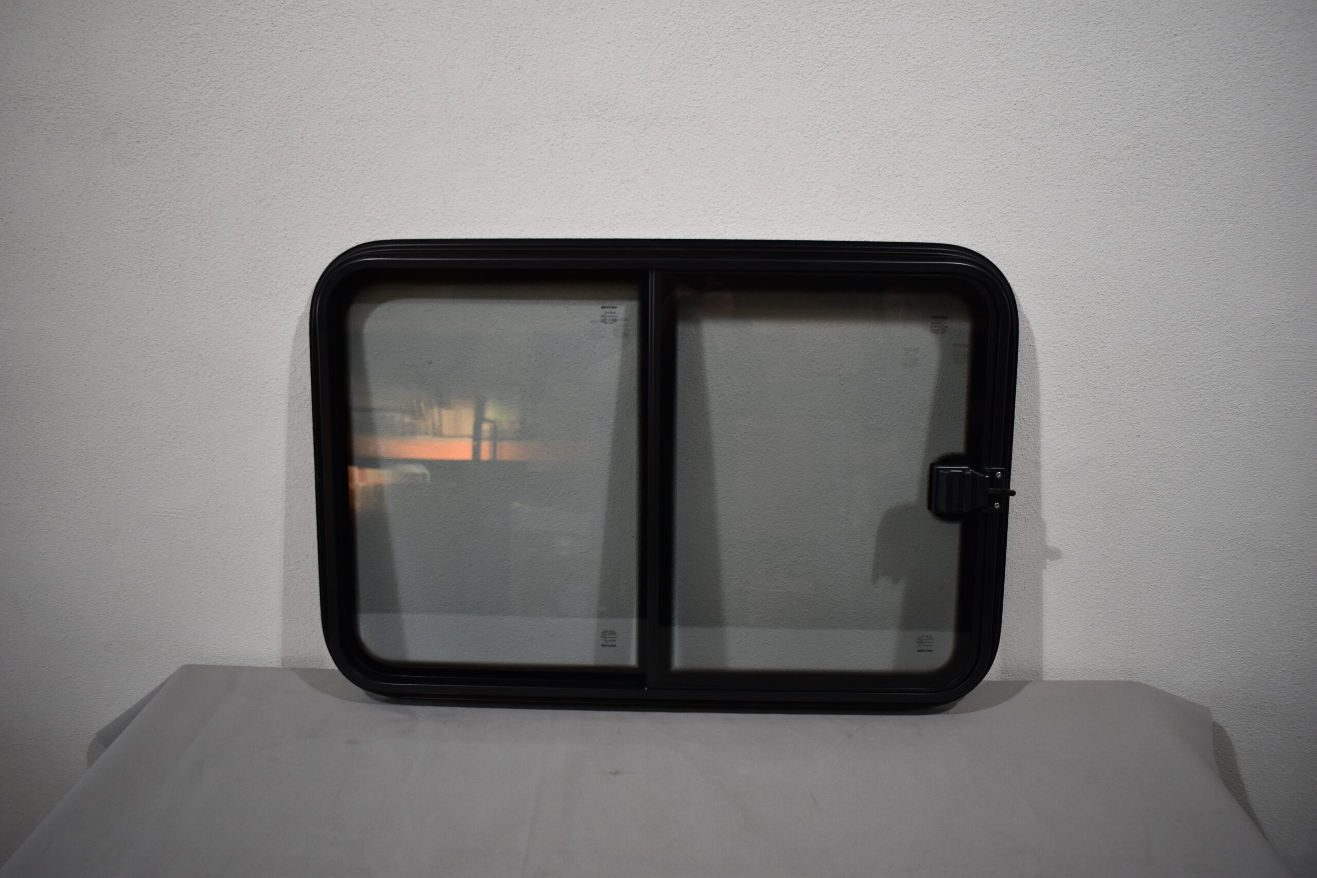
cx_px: 658
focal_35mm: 27
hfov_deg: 67.4
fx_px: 988
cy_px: 439
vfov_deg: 47.9
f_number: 3.5
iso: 500
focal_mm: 18
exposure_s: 1/250
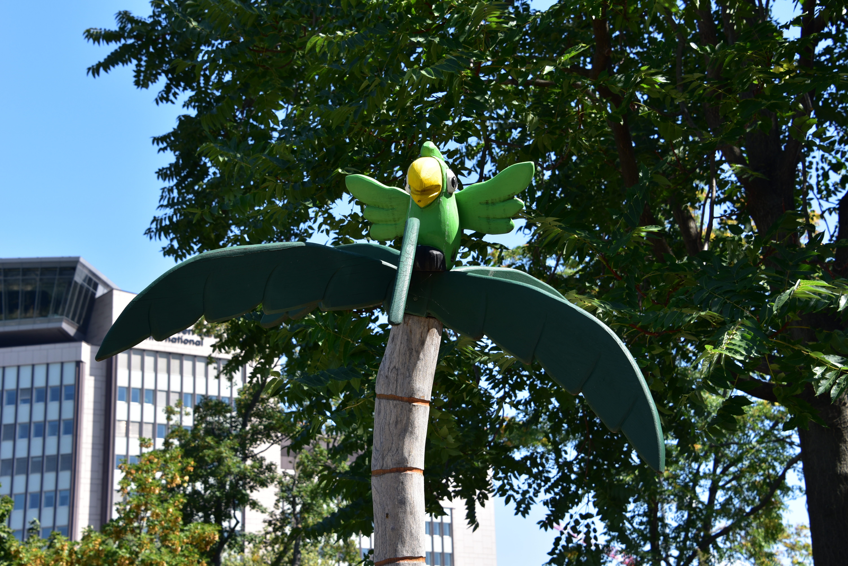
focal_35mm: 72
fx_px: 1697
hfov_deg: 28.1
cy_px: 283
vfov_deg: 18.9
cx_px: 424
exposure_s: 1/200
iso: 400
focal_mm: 72
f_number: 10
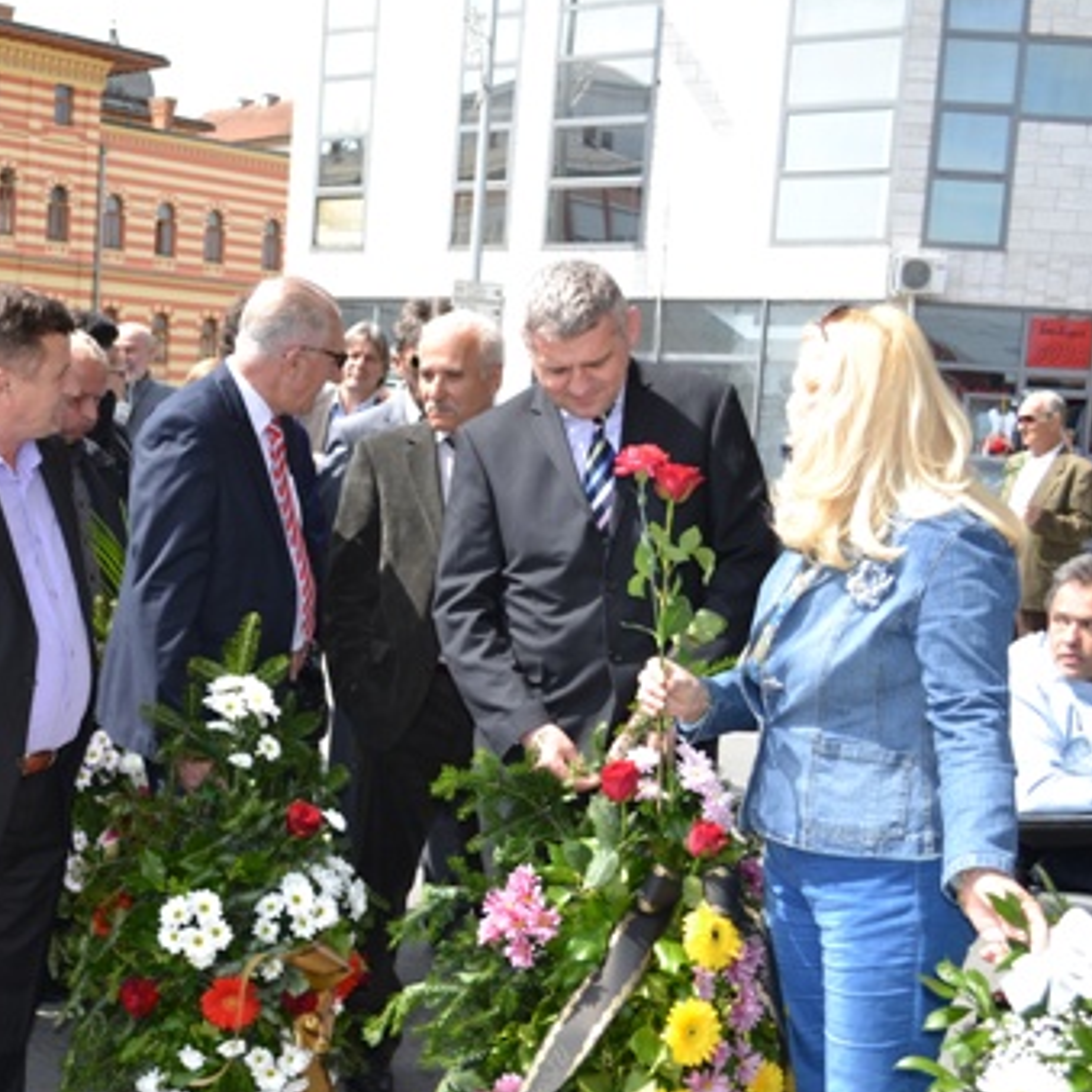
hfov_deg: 31.2
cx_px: 184
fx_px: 1892
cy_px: 643
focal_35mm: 53
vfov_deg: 32.1
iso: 100
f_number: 5
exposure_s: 1/200
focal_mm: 22
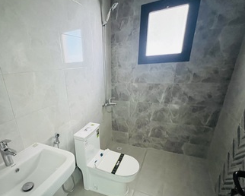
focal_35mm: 18
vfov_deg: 72.7
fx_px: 131
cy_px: 122
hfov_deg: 84.5
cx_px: 90
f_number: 1.8
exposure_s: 1/48
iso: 1000
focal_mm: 1.57
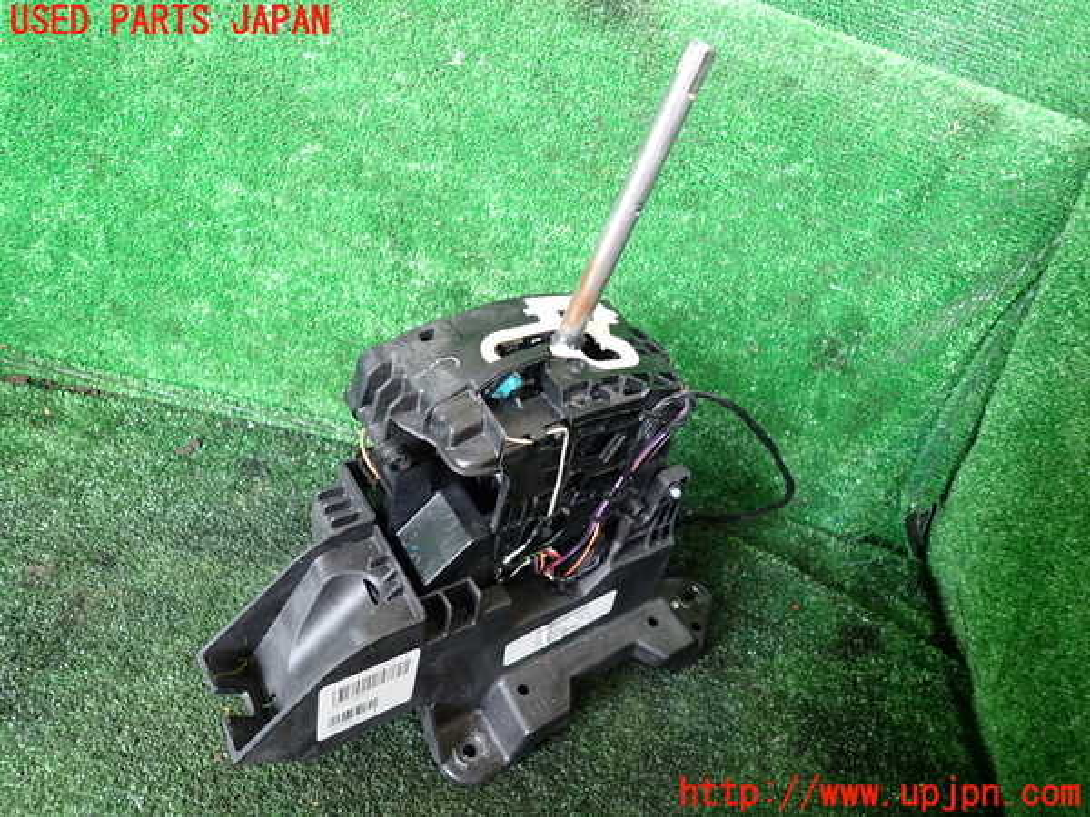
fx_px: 787
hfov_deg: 69.4
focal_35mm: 25
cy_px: 408
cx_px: 545
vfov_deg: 54.9
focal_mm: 4.5
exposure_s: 1/50
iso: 200
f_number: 2
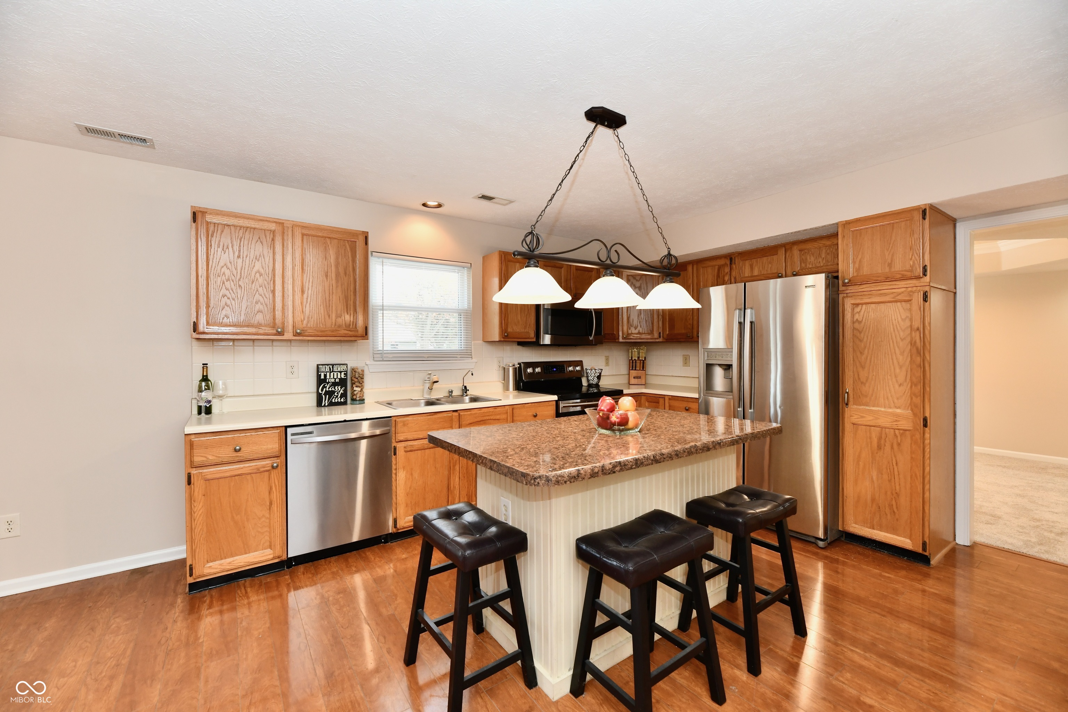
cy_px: 356
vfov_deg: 81.2
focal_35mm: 14
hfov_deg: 104.3
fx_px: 415
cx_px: 534
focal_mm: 14
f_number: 6.3
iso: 640
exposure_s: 1/80
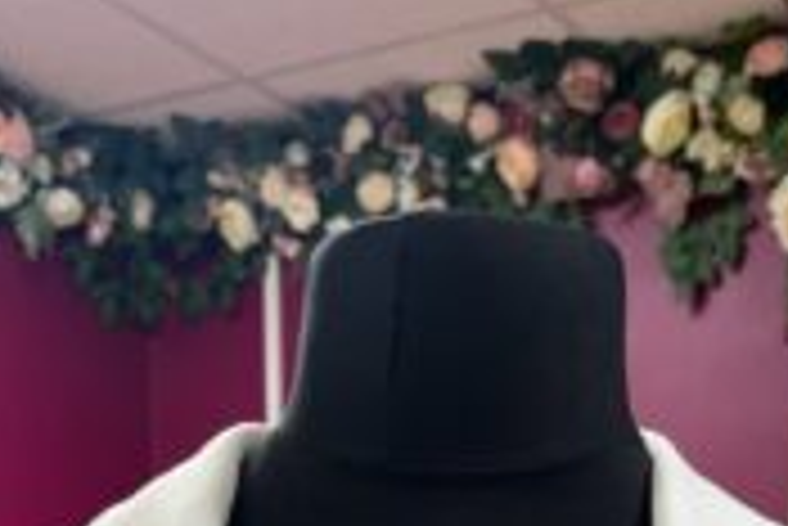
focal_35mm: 66
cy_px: 933
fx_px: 1446
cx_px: 423
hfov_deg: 30.5
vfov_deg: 17.1
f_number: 1.6
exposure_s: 1/100
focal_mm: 5.1
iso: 100
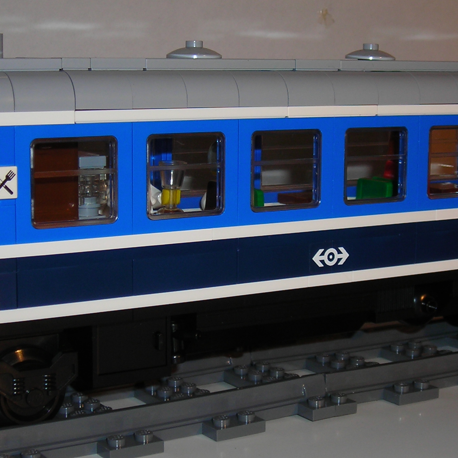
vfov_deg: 22.5
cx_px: 225
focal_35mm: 77
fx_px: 1153
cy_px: 243
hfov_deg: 22.5
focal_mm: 6.3
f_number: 3.2
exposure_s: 1/60.1
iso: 50
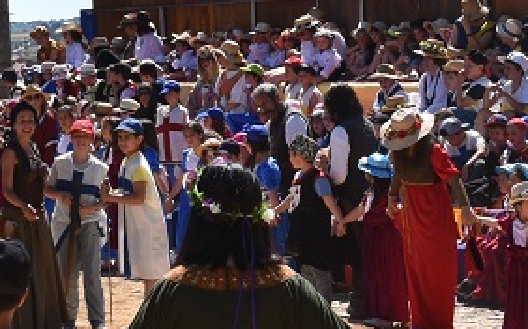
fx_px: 2618
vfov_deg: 7.2
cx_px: 45
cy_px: -36
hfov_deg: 11.4
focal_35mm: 182
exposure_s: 1/500
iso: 180
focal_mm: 24
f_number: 8
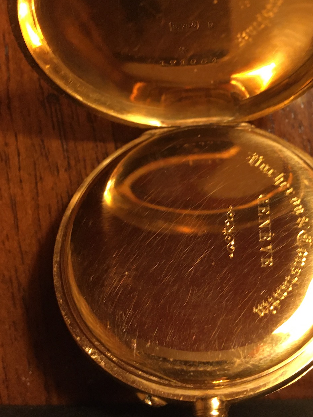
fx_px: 530
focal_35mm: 44
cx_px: 218
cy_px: 206
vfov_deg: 42.9
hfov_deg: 32.5
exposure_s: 1/20
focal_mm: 4.15
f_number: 2.2
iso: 200
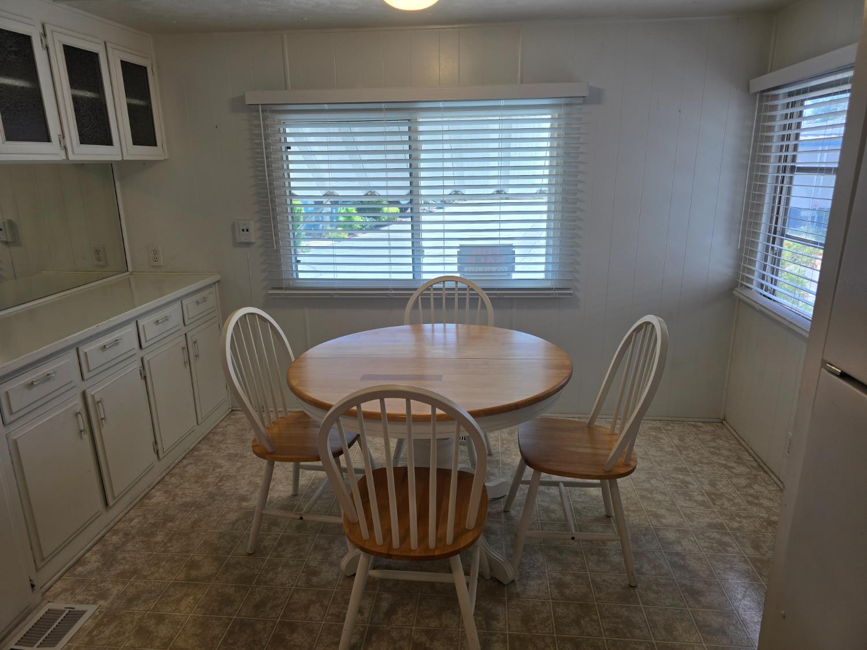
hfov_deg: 73.9
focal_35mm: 23
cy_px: 325
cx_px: 434
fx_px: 576
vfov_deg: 58.9
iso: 25
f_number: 1.7
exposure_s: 1/120
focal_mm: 6.3
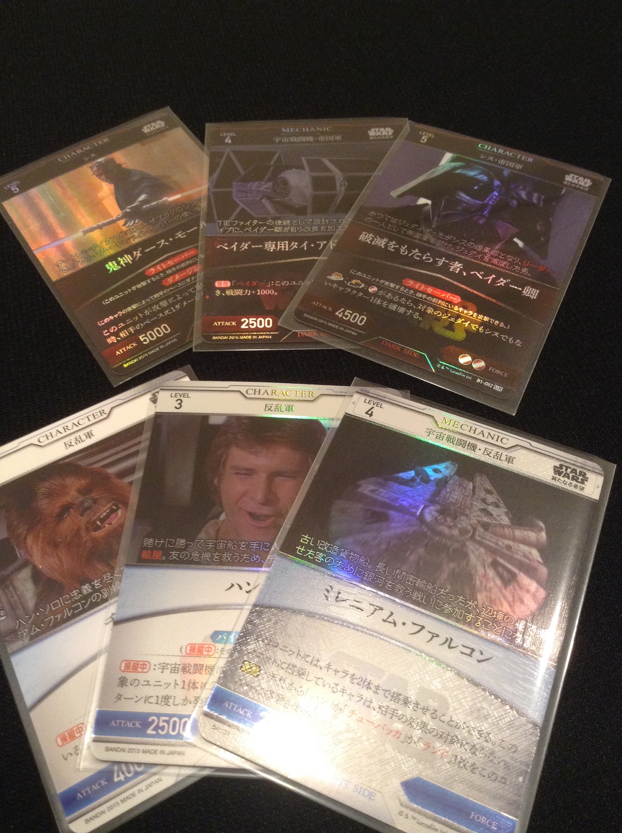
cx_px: 311
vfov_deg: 55.4
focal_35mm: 33
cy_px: 416
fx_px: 793
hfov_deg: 42.8
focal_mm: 3.3
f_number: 2.4
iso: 160
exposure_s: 1/25
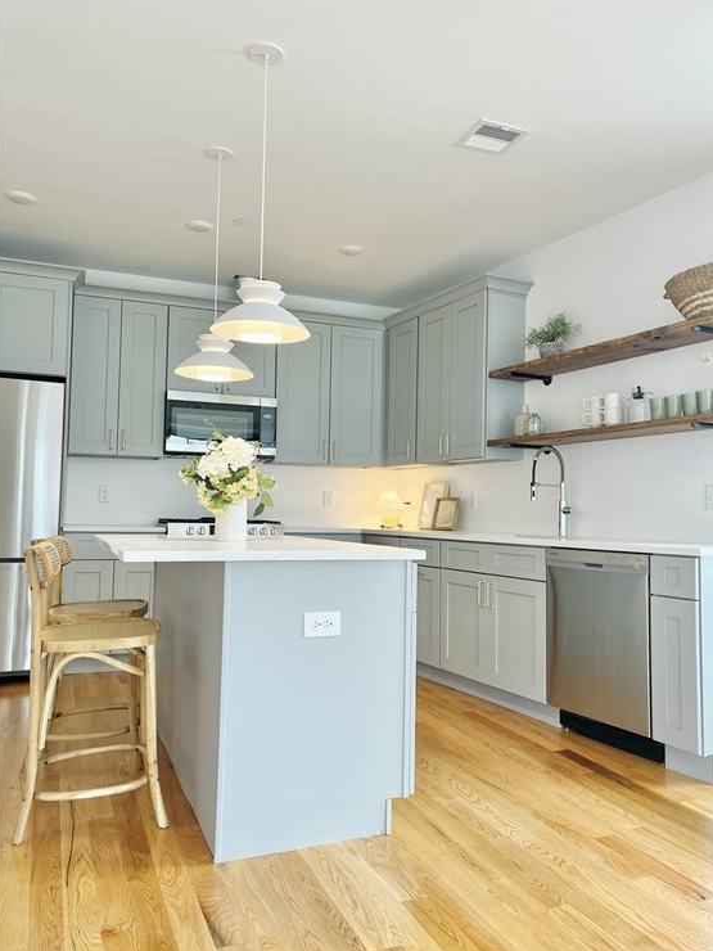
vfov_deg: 65.3
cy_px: 470
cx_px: 366
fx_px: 742
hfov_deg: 51.3
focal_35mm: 27
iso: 80
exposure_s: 1/120
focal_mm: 5.1
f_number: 1.6
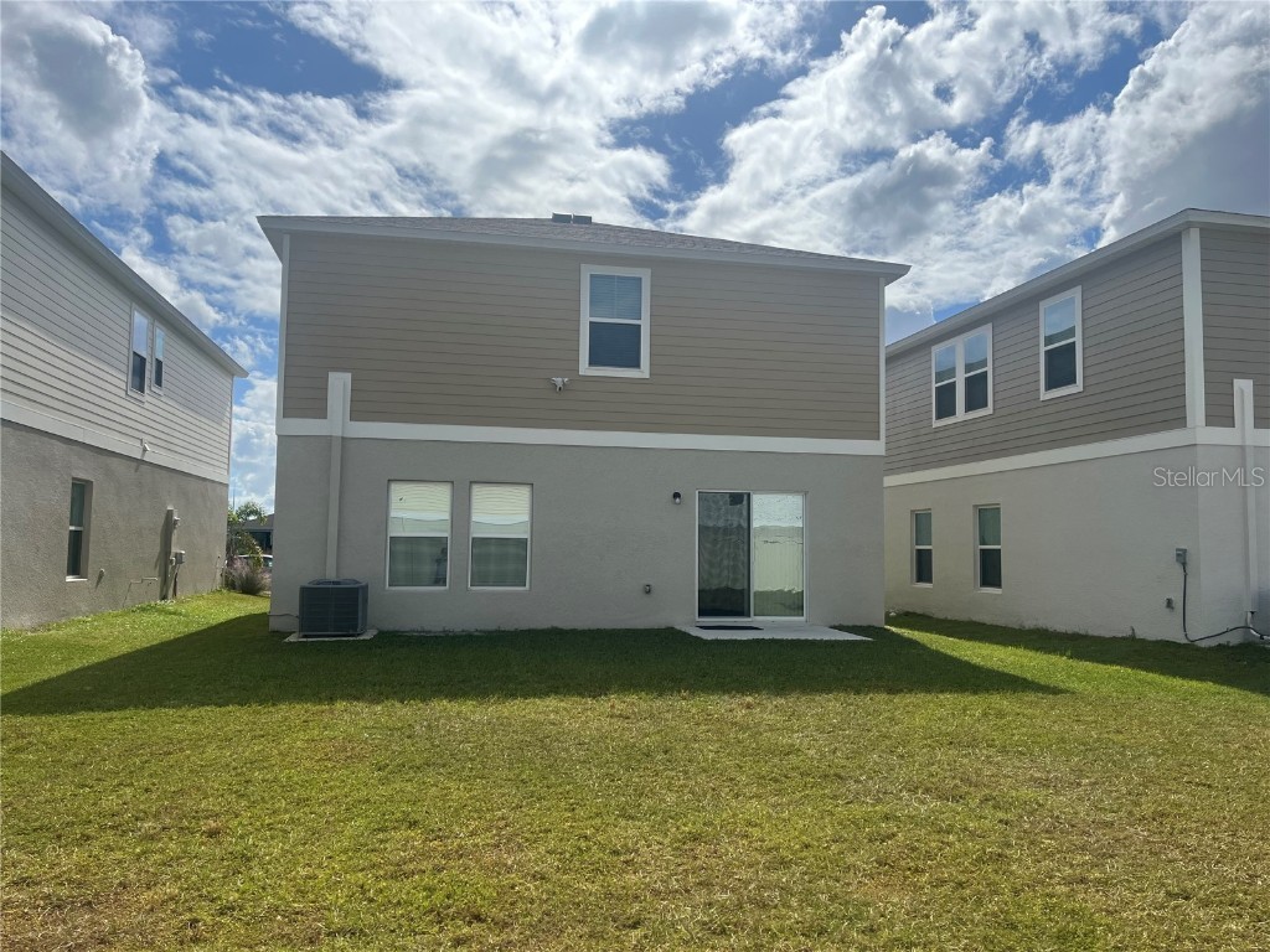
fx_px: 954
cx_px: 635
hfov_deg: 67.3
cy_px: 476
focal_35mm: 26
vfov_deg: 53.1
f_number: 1.6
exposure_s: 1/8403
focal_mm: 5.1
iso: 50
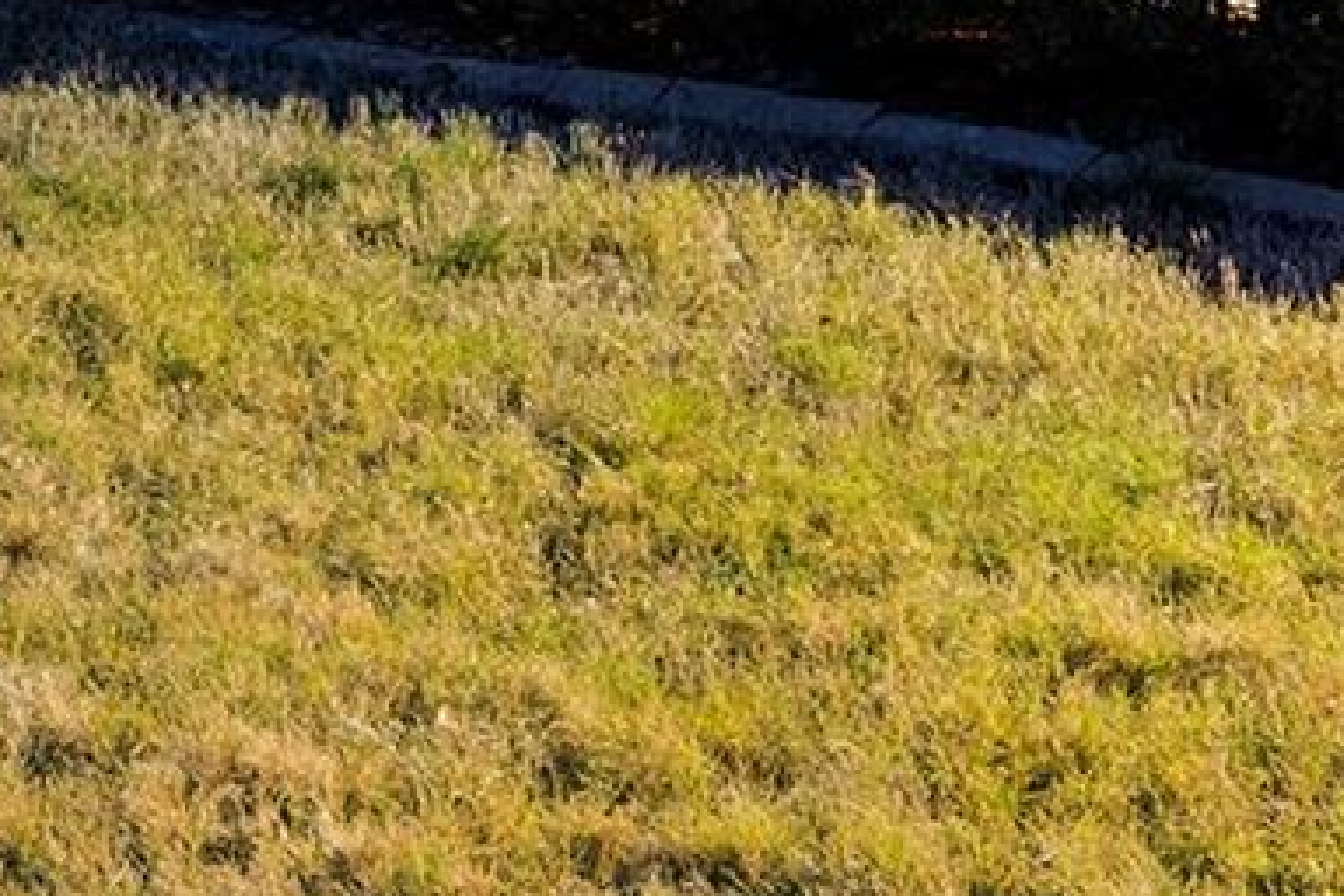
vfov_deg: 8.9
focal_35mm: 144
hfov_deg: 14.1
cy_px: -1041
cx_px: 119
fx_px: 5376
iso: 500
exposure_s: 6
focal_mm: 27
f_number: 7.1
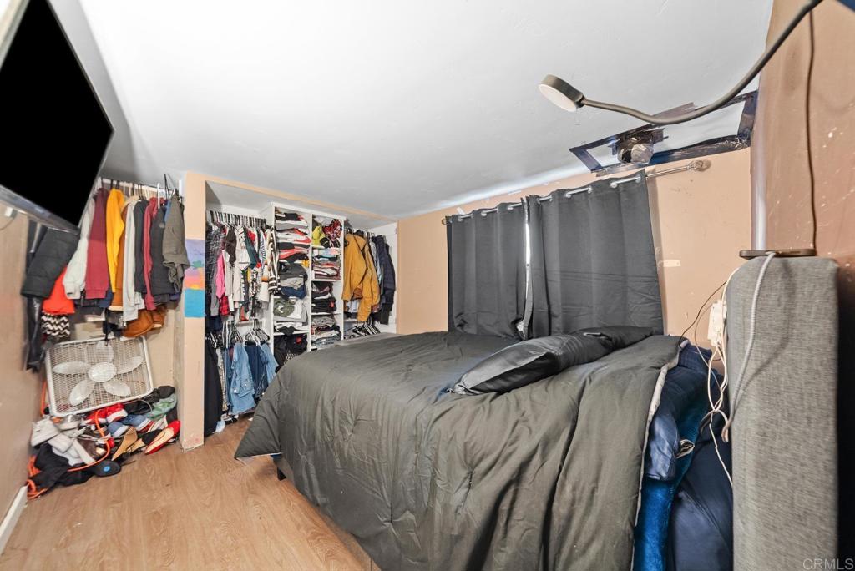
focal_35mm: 12
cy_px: 286
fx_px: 285
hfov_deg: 112.6
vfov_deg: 90.1
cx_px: 428
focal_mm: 12
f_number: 6.3
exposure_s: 20
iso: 250
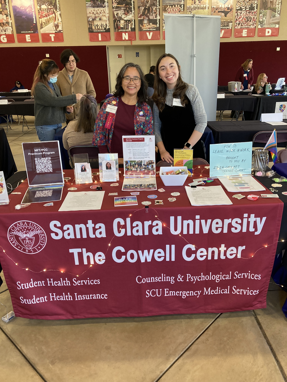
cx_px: 144
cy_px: 191
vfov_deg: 63.4
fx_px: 310
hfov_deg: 49.7
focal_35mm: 28
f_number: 1.8
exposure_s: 1/60
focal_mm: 3.99
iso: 125
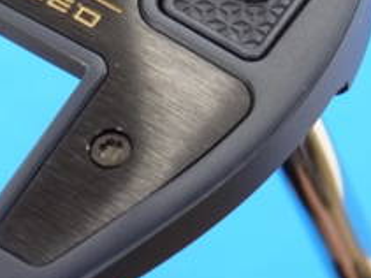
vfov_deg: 5.8
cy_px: 51
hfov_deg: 7.7
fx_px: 2731
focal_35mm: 255
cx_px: -42
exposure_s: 1/60
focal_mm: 42
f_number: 5.6
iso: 800
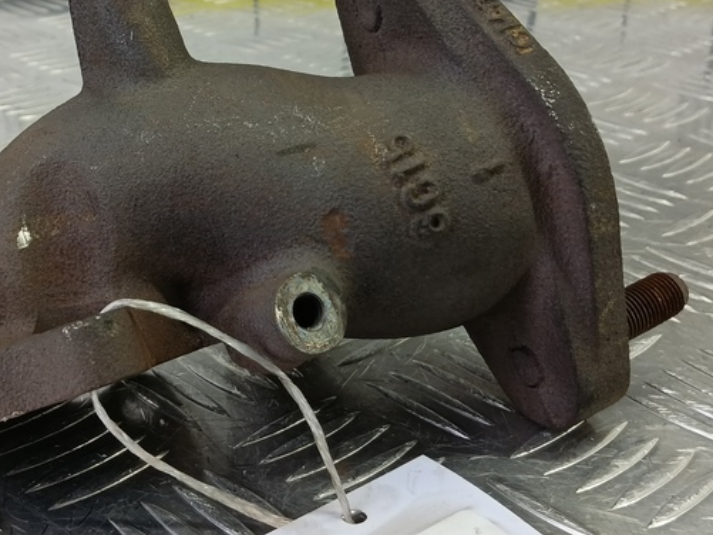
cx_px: 265
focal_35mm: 47
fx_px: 968
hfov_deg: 40.1
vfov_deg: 30.8
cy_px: 205
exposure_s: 1/50
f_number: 1.6
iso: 161
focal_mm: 4.11
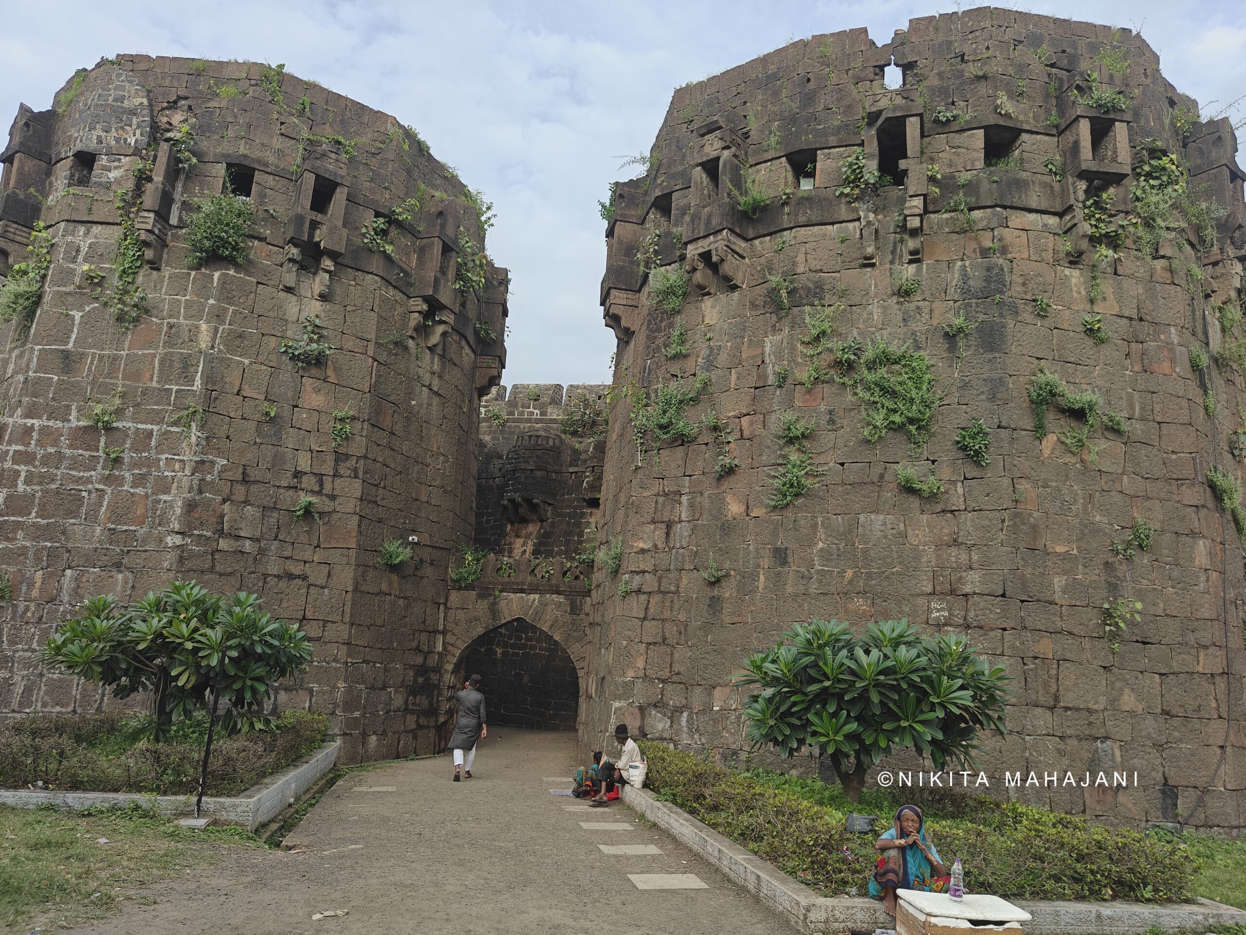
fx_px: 864
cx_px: 623
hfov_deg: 71.6
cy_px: 468
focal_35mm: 24
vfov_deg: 56.8
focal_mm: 5.59
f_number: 1.8
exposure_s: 1/1344
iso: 64
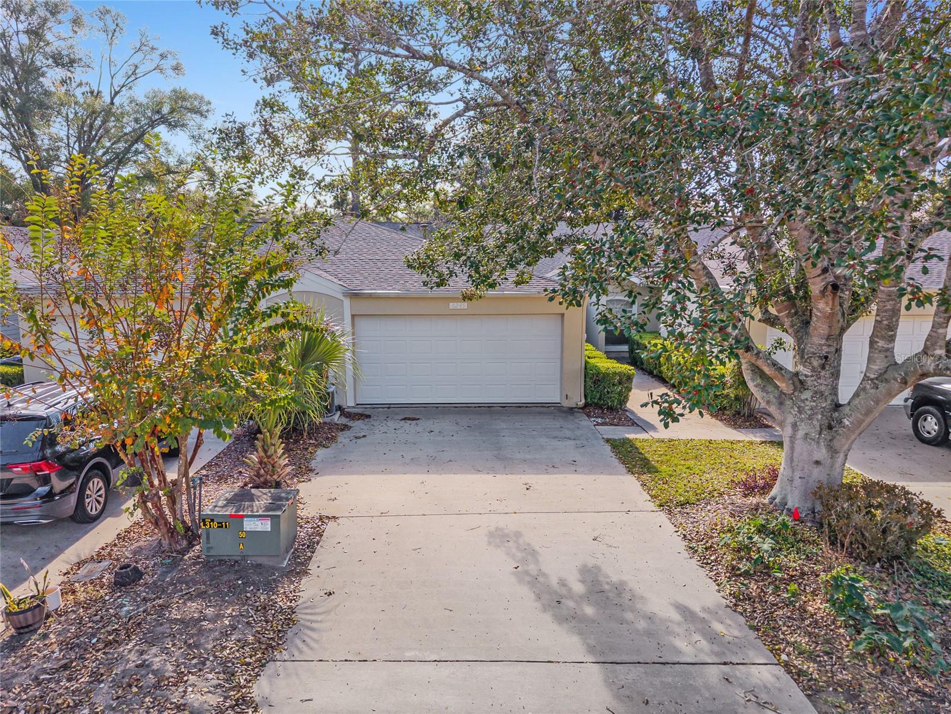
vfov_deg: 56.8
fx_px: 659
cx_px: 476
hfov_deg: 71.6
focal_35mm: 24
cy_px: 357
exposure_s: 1/1600
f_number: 1.8
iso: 410
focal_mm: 8.67
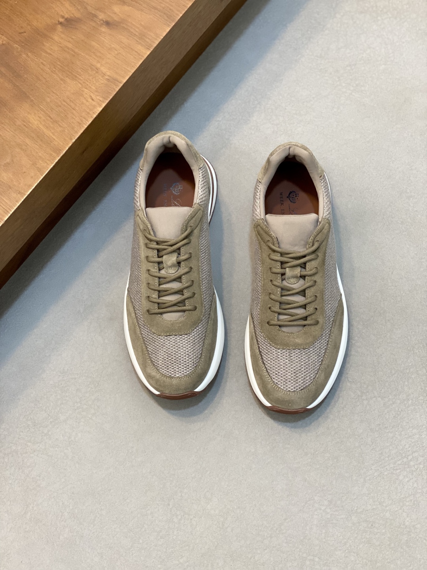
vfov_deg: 36.8
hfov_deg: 28.0
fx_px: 855
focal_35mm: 52
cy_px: 285
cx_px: 214
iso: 160
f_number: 2
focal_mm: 6
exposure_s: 1/100
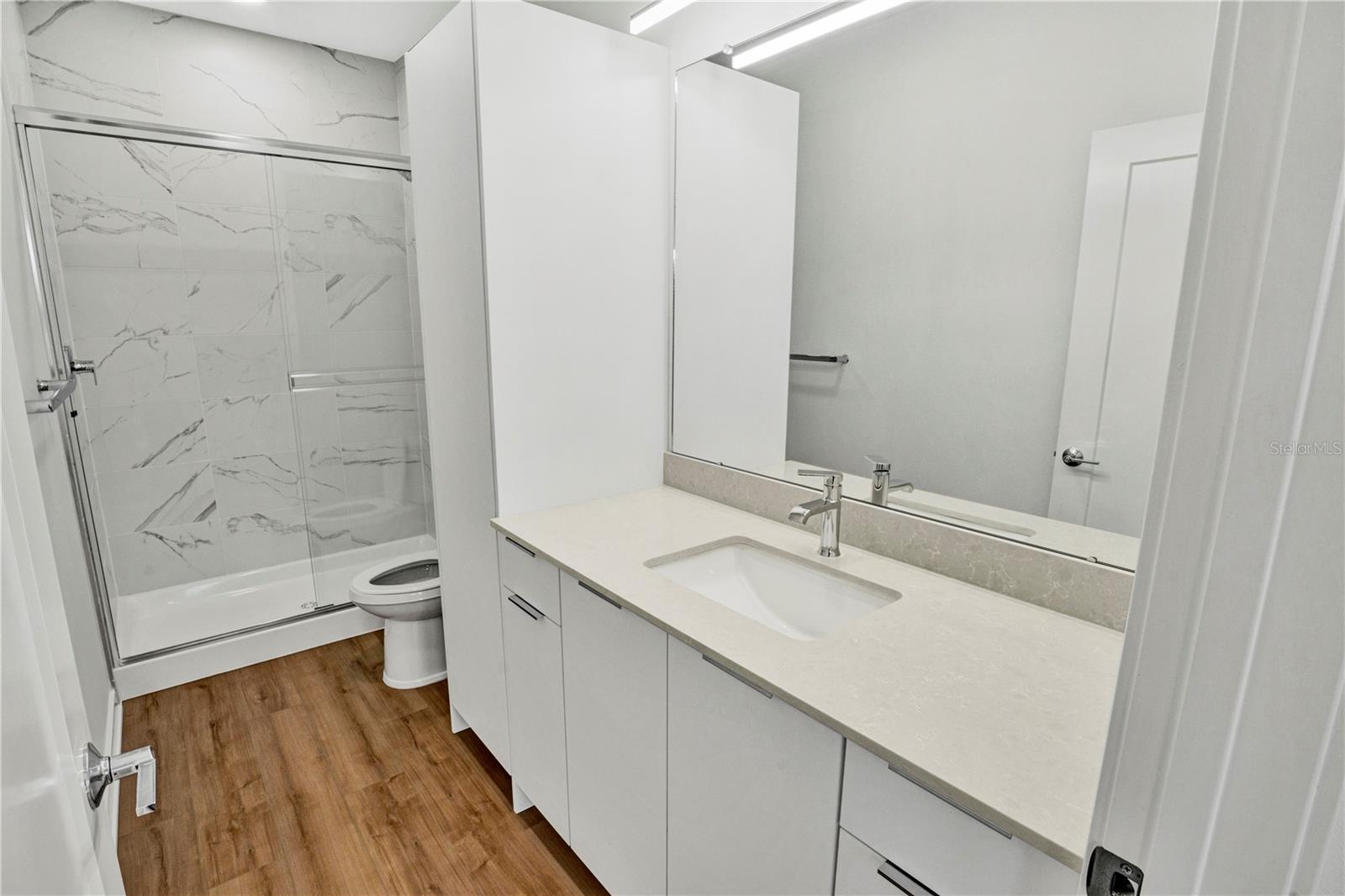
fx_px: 616
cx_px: 672
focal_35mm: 16
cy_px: 448
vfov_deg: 72.0
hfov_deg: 95.0
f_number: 16
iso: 400
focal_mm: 11
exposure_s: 1/15
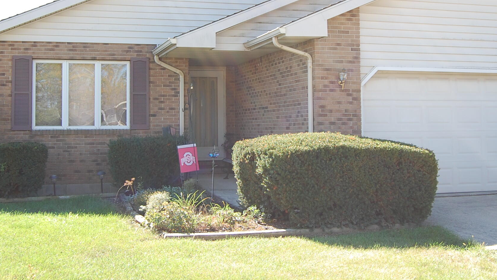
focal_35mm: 51
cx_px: 268
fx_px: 672
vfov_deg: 23.4
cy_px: 94
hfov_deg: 40.5
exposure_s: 1/160
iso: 200
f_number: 7.1
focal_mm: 24
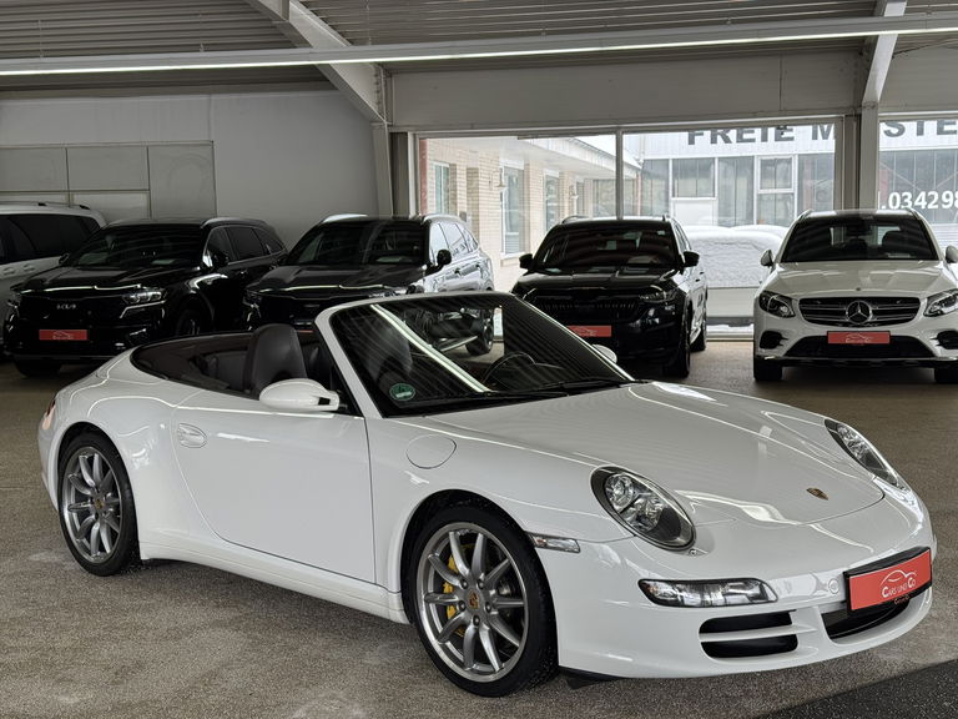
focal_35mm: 48
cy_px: 360
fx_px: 1328
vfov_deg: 30.3
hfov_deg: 39.7
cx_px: 479
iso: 50
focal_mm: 6.76
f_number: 1.78
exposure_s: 1/189
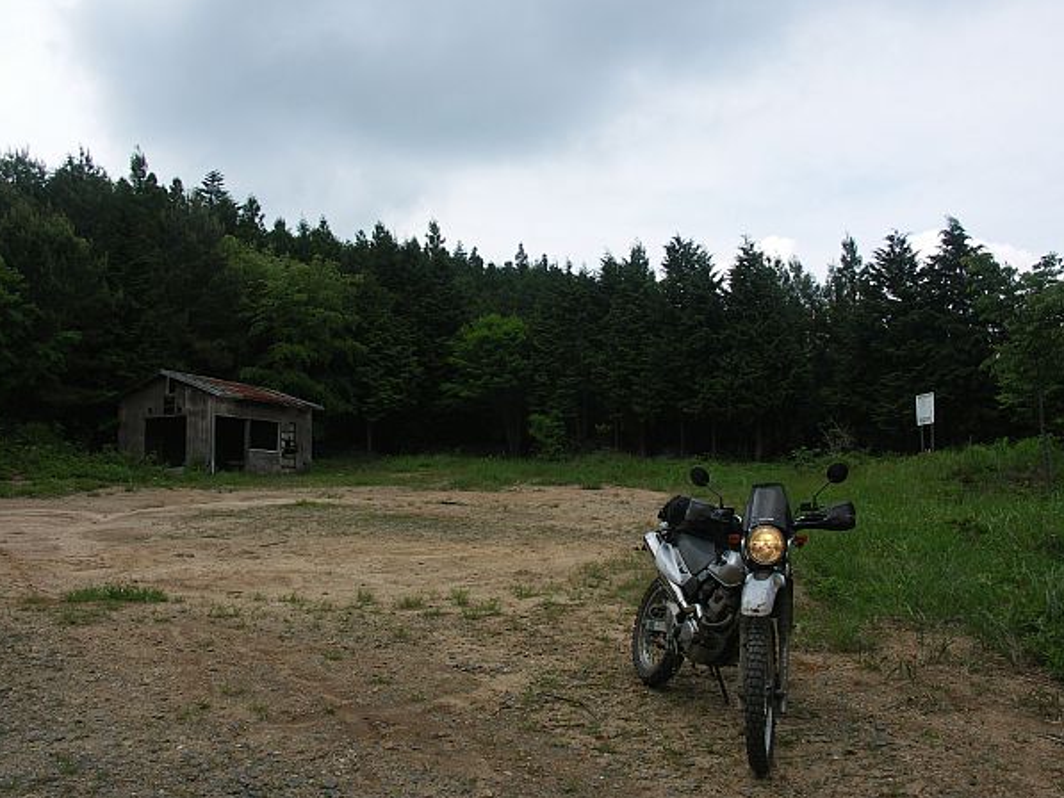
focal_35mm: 30
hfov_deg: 59.9
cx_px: 552
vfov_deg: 46.8
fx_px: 922
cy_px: 379
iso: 50
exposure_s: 1/250
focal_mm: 7.2
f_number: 5.6
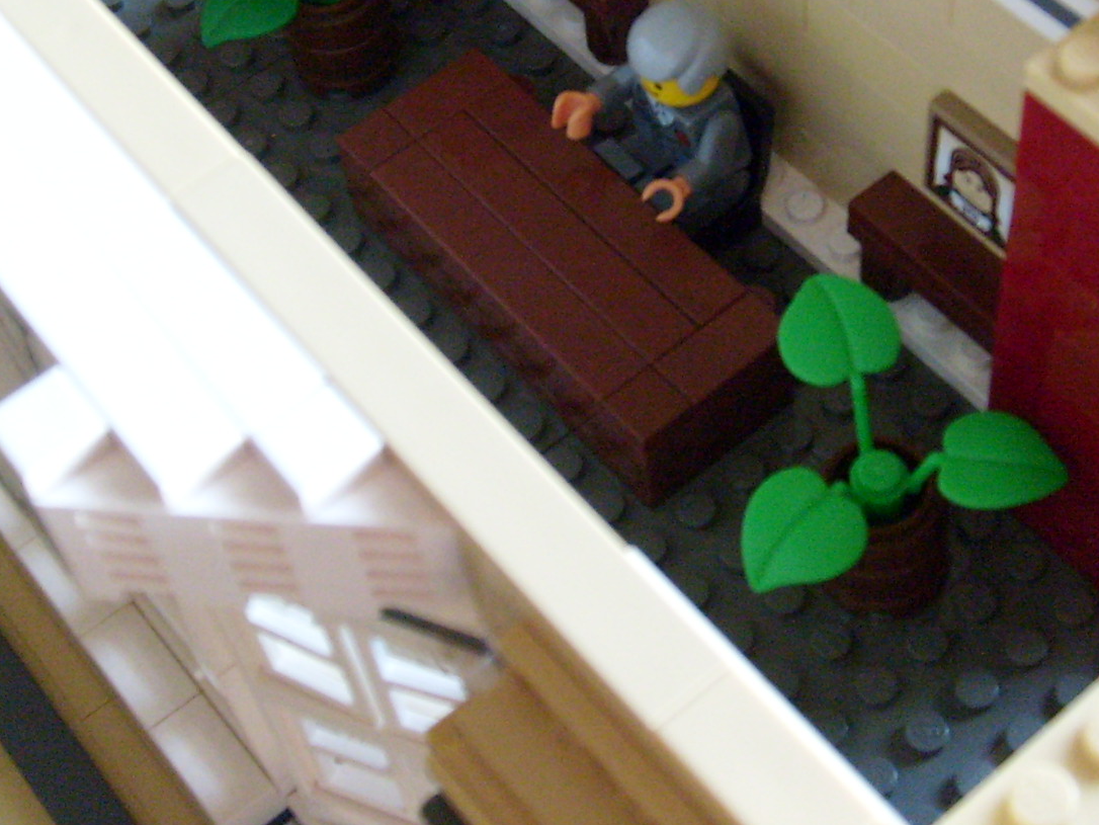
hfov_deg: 29.4
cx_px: 607
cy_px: 151
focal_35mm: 66
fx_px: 2096
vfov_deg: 21.9
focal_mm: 5.8
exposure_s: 1/45
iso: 200
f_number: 2.8
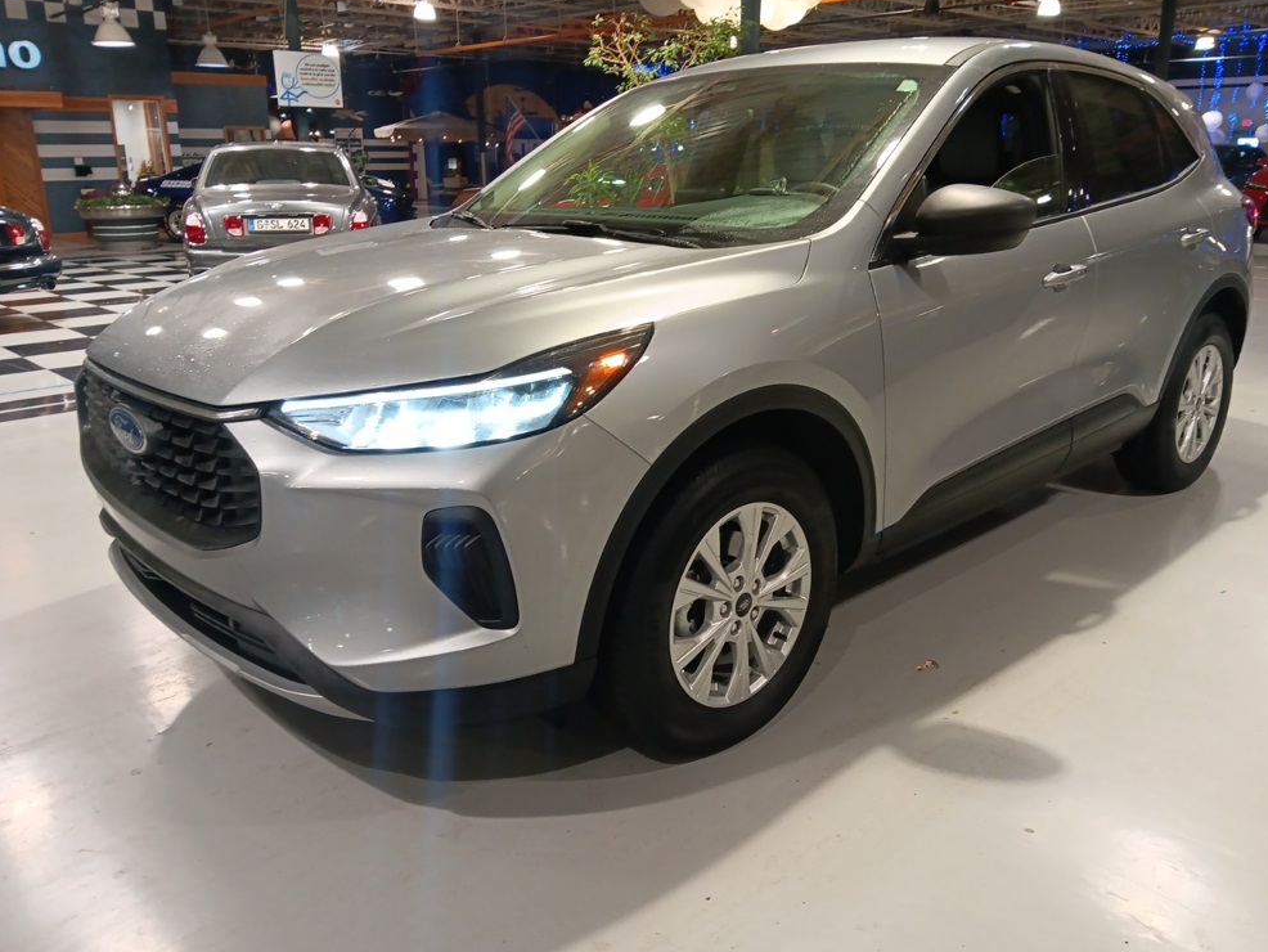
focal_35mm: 27
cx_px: 657
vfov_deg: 51.4
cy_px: 479
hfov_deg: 65.3
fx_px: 989
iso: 459
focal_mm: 3.98
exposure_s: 1/40
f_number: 1.8
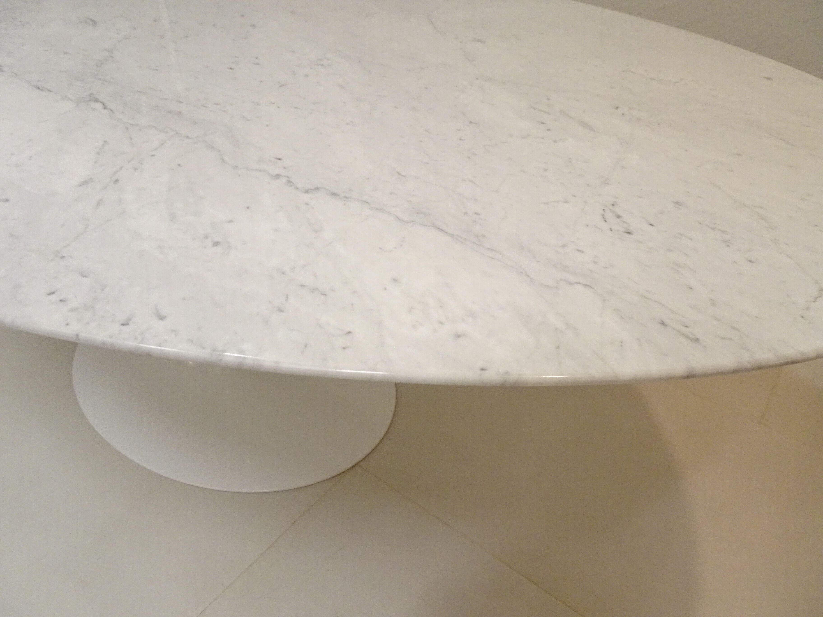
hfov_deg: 71.6
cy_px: 308
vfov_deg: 56.8
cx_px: 412
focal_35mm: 24
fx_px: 571
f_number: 3.5
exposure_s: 1/30
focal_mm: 4.1
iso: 500
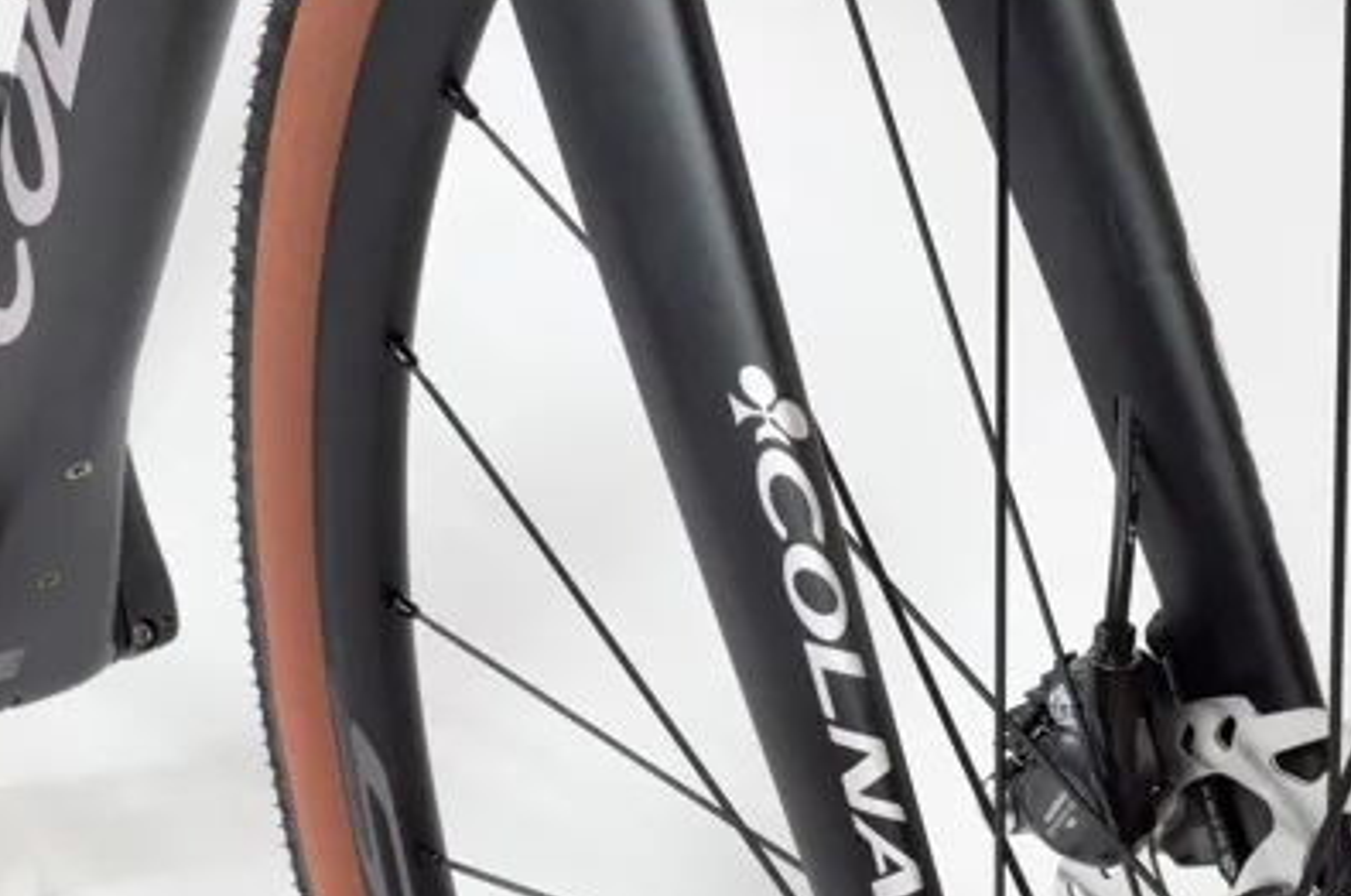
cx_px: 900
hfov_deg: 27.6
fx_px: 2735
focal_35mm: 73
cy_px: 805
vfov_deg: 18.3
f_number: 11
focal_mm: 24
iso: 100
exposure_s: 1/3
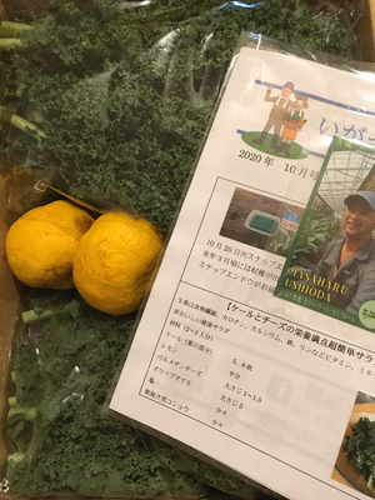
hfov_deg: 48.2
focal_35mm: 29
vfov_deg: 61.7
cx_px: 188
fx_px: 419
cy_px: 250
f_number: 2.2
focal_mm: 4.15
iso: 200
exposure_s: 1/20
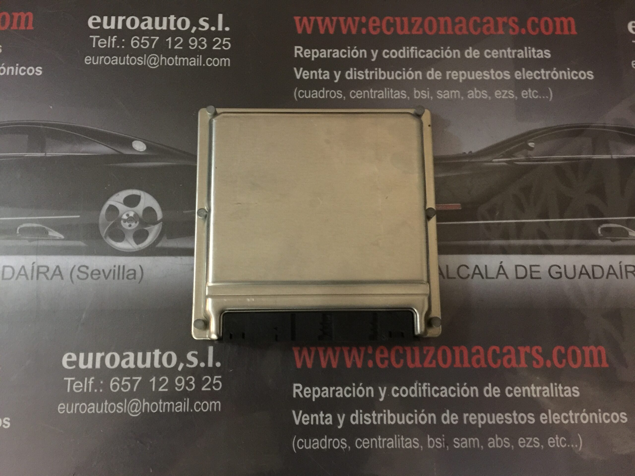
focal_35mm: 29
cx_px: 318
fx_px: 532
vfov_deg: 48.2
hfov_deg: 61.7
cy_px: 238
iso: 160
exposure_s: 1/4
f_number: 2.2
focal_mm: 4.15
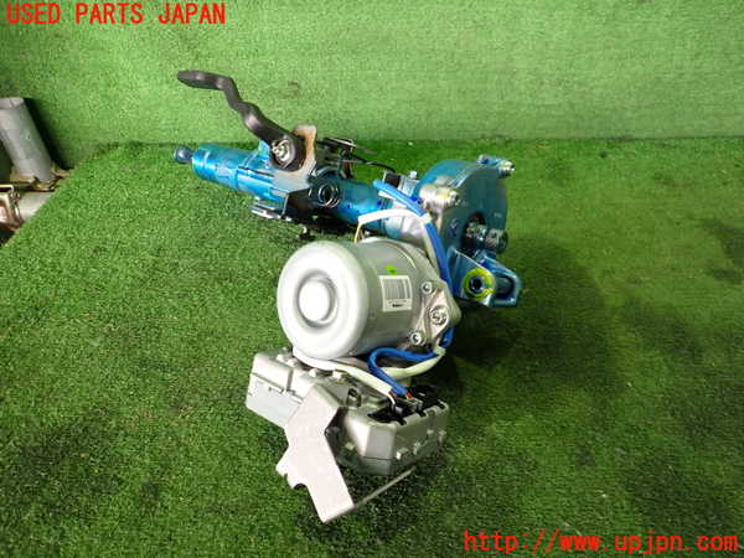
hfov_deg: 69.4
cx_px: 372
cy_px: 279
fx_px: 537
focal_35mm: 25
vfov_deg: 54.9
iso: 320
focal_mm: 4.5
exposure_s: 1/50
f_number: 2
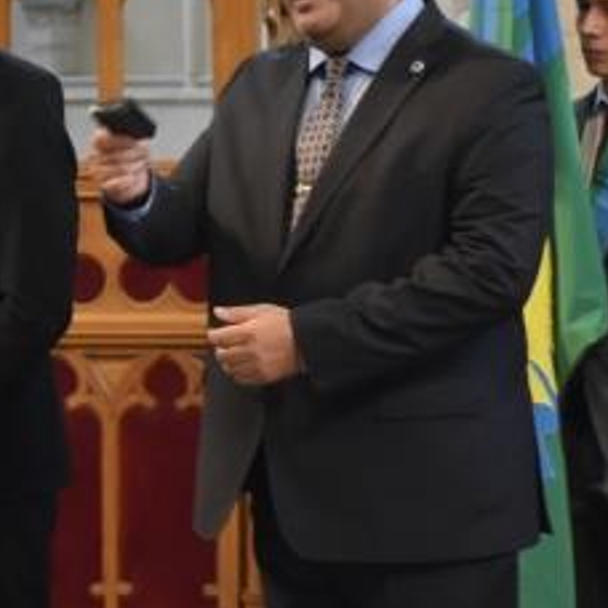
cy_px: 289
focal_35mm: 241
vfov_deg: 7.3
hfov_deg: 7.3
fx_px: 4789
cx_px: 107
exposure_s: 1/30
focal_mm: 42
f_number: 4.5
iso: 1250
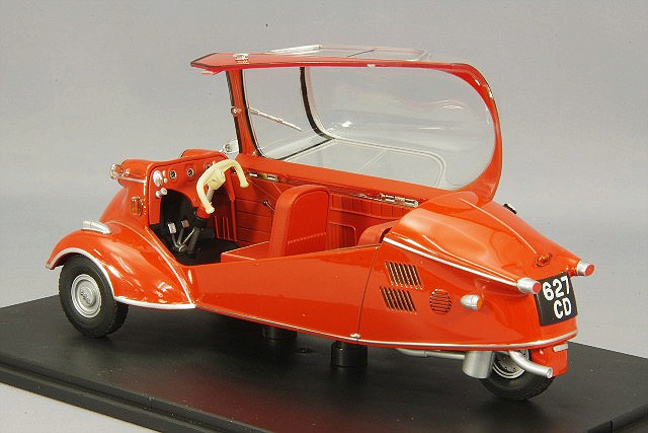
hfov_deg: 18.3
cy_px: 216
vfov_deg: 12.2
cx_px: 324
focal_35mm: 112
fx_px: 2016
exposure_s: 1
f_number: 32
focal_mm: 75
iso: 400
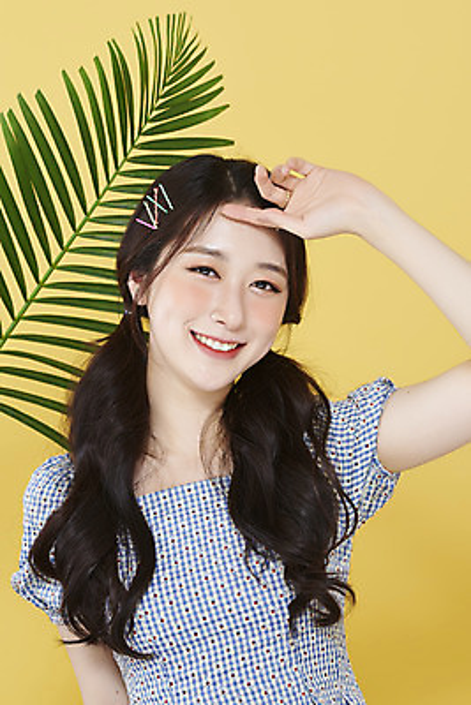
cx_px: 236
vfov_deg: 19.4
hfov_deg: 13.1
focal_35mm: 105
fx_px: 2059
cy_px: 352
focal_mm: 105
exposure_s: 1/125
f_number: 11
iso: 64
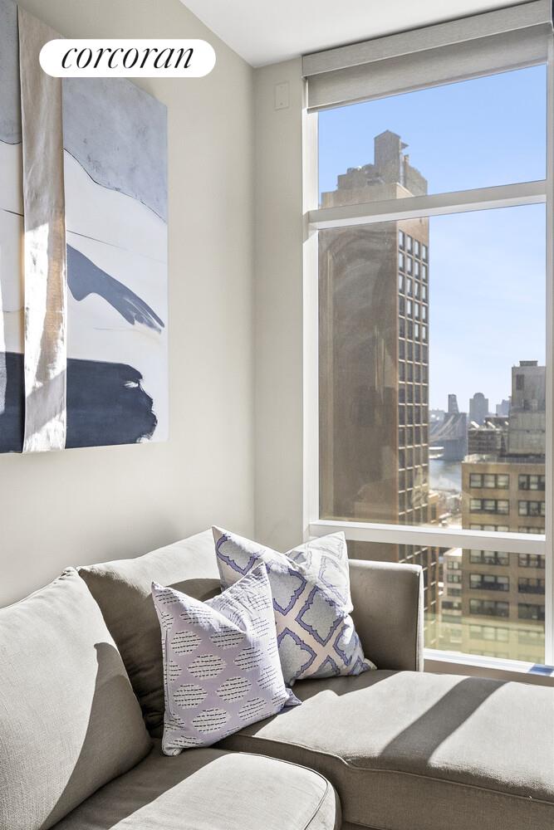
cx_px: 277
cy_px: 415
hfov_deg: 42.3
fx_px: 715
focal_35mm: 31
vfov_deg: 60.3
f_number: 6.3
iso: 1600
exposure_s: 1/1250
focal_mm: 31
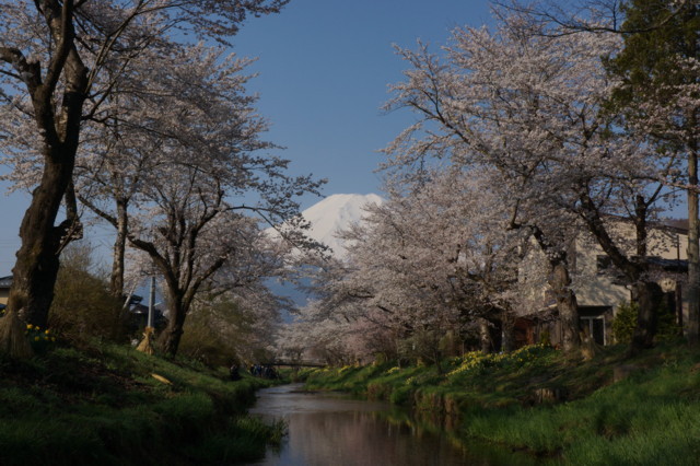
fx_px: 816
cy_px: 233
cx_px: 350
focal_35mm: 42
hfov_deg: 46.4
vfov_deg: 31.9
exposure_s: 1/200
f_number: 20
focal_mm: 28
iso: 200
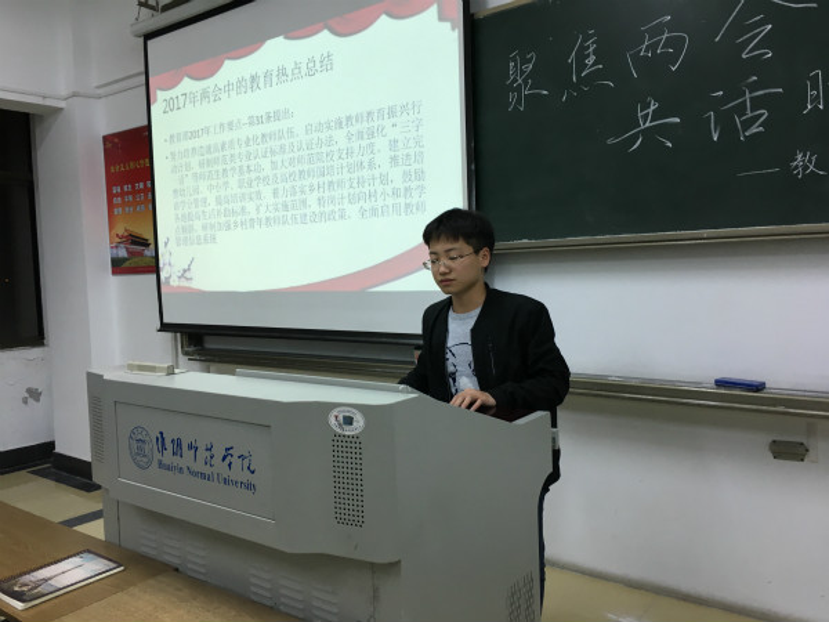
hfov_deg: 61.7
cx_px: 414
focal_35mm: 29
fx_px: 695
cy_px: 311
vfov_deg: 48.2
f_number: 2.2
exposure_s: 1/33
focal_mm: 4.15
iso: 64
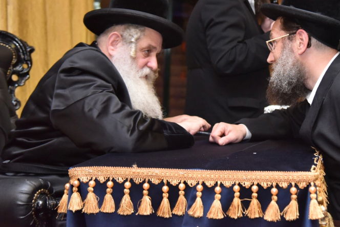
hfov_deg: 27.1
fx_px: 699
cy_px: 67
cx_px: 238
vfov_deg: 18.4
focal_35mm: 74
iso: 2500
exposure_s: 1/160
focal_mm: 48
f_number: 4
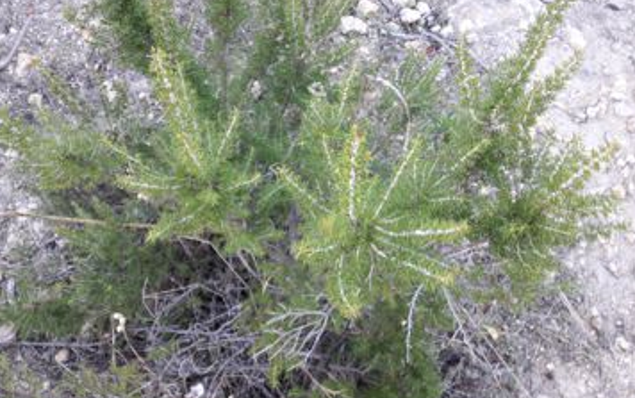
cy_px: 173
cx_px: 319
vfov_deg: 41.8
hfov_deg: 62.9
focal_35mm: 30
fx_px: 520
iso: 50
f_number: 1.9
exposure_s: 1/33
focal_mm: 3.7
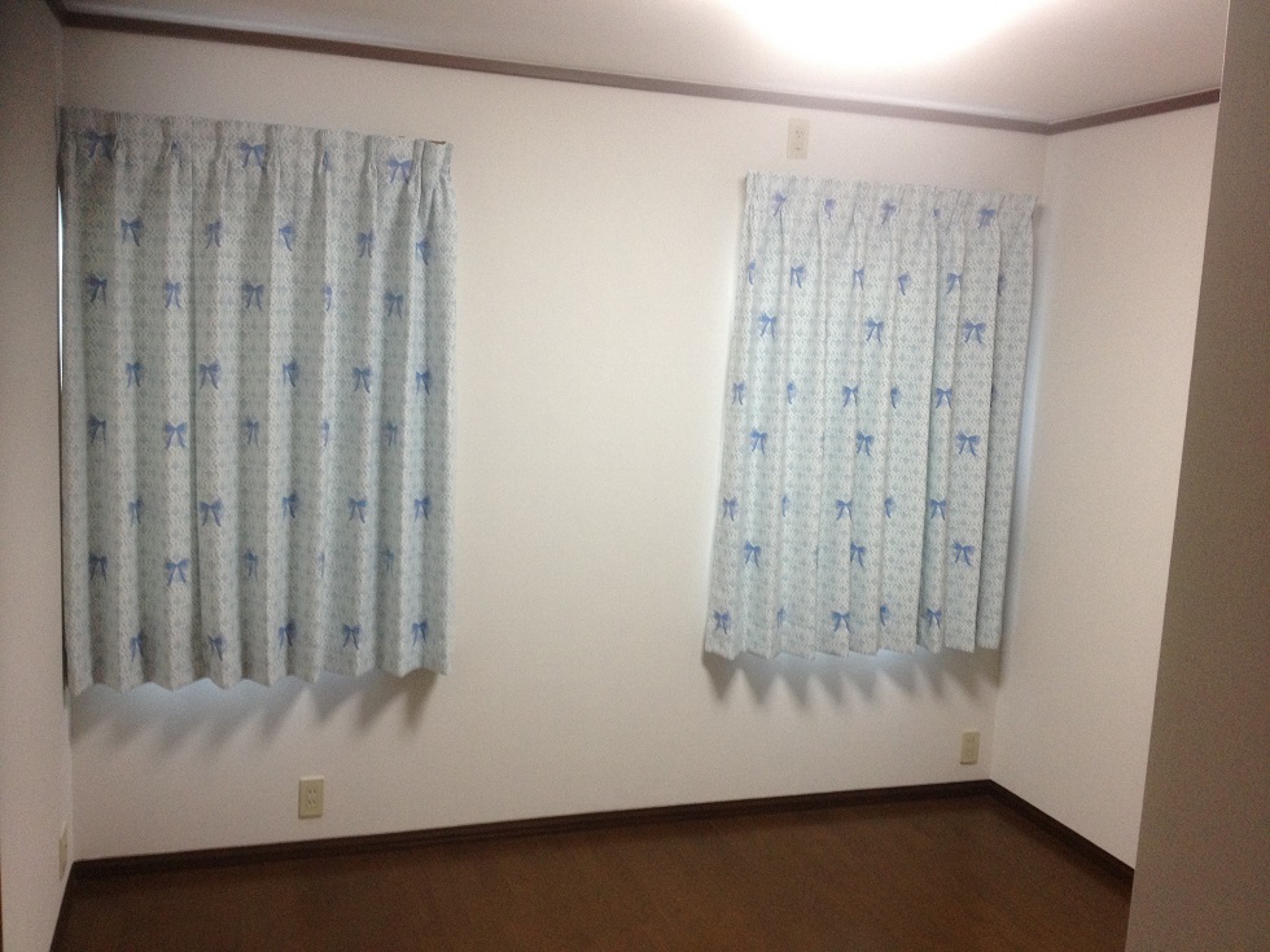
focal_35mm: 35
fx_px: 1284
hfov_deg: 52.6
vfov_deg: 40.7
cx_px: 635
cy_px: 476
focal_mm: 4.28
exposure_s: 1/20
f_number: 2.4
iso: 125
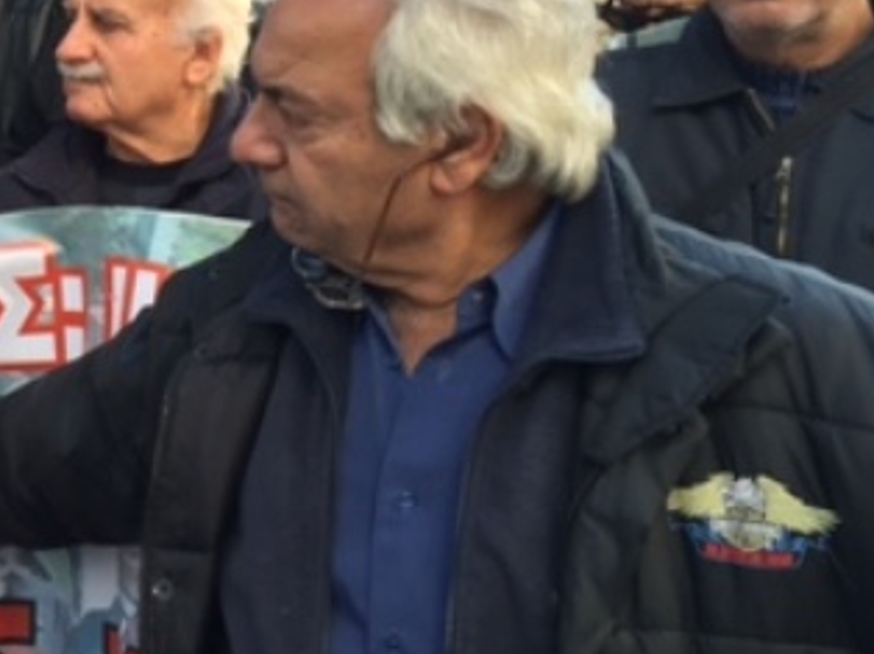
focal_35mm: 74
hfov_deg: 23.6
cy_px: 117
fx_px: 1867
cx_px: -225
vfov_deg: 19.6
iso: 32
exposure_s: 1/116
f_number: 2.2
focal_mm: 4.15
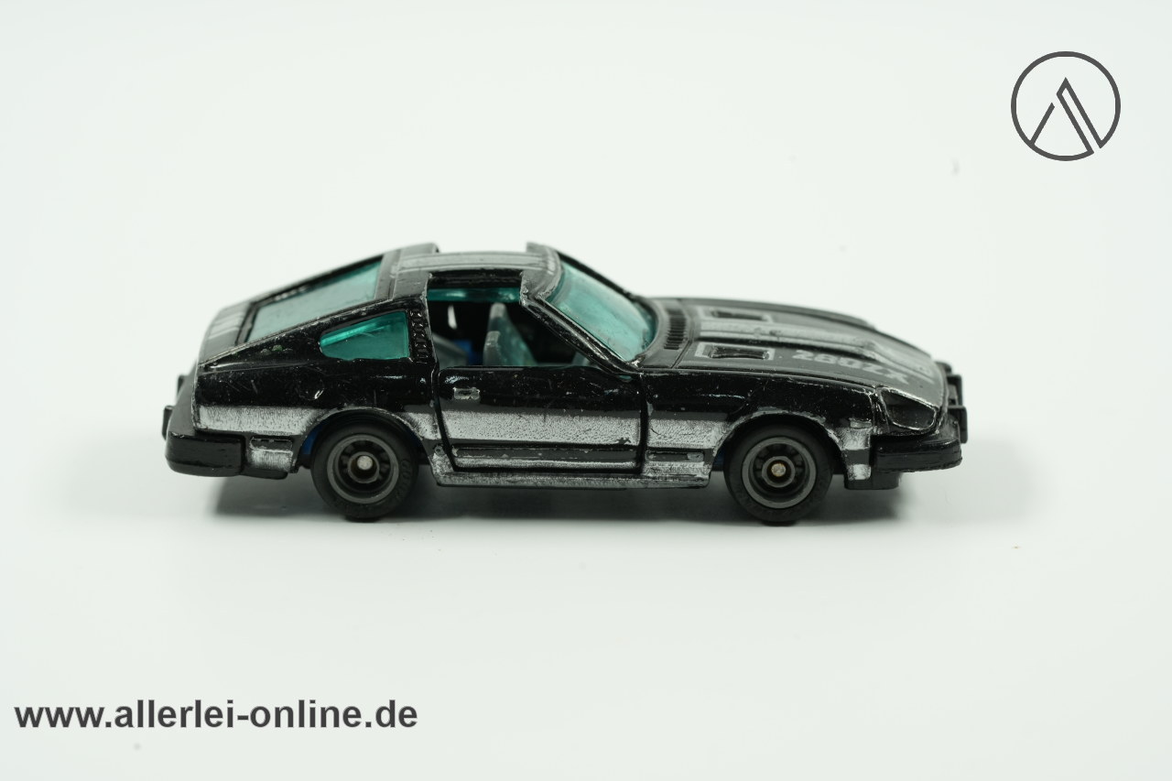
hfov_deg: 22.6
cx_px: 586
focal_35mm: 90
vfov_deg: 15.2
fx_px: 2929
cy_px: 390
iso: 640
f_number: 10
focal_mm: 90
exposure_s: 1/15
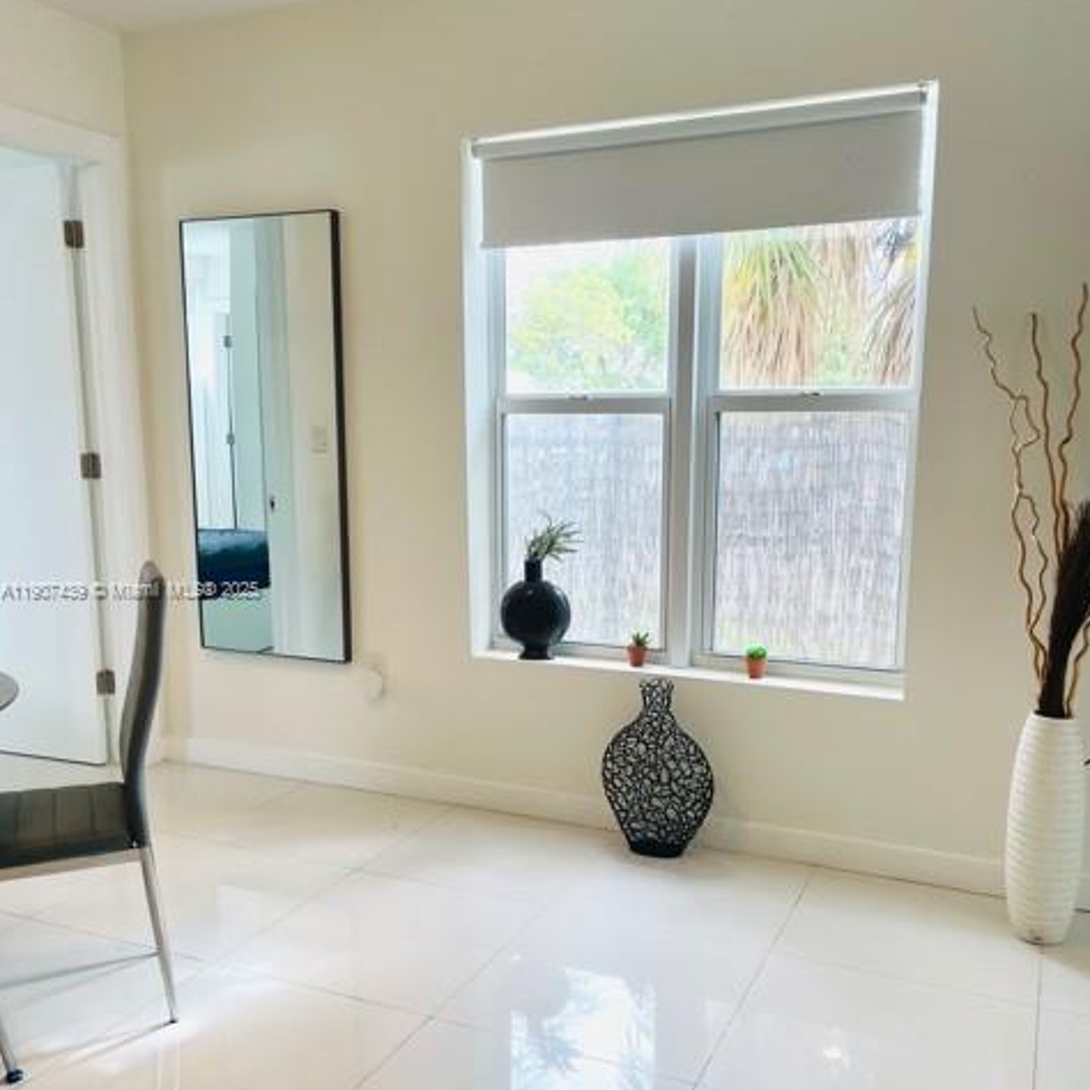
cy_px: 591
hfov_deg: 52.5
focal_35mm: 31
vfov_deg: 52.5
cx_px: 547
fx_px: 1104
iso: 40
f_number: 1.6
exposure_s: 1/120
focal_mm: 4.2
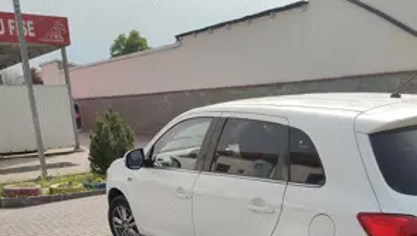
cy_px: 243
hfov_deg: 54.0
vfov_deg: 29.6
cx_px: 206
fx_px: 409
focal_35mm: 37
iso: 50
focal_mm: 6.04
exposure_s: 1/470
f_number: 1.9
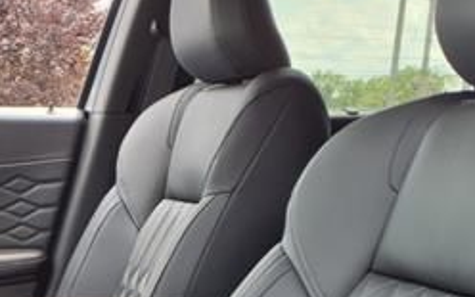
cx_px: -15
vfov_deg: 16.9
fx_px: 958
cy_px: 351
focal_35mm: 74
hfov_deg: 26.2
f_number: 1.9
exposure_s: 1/122
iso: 40
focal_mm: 3.58
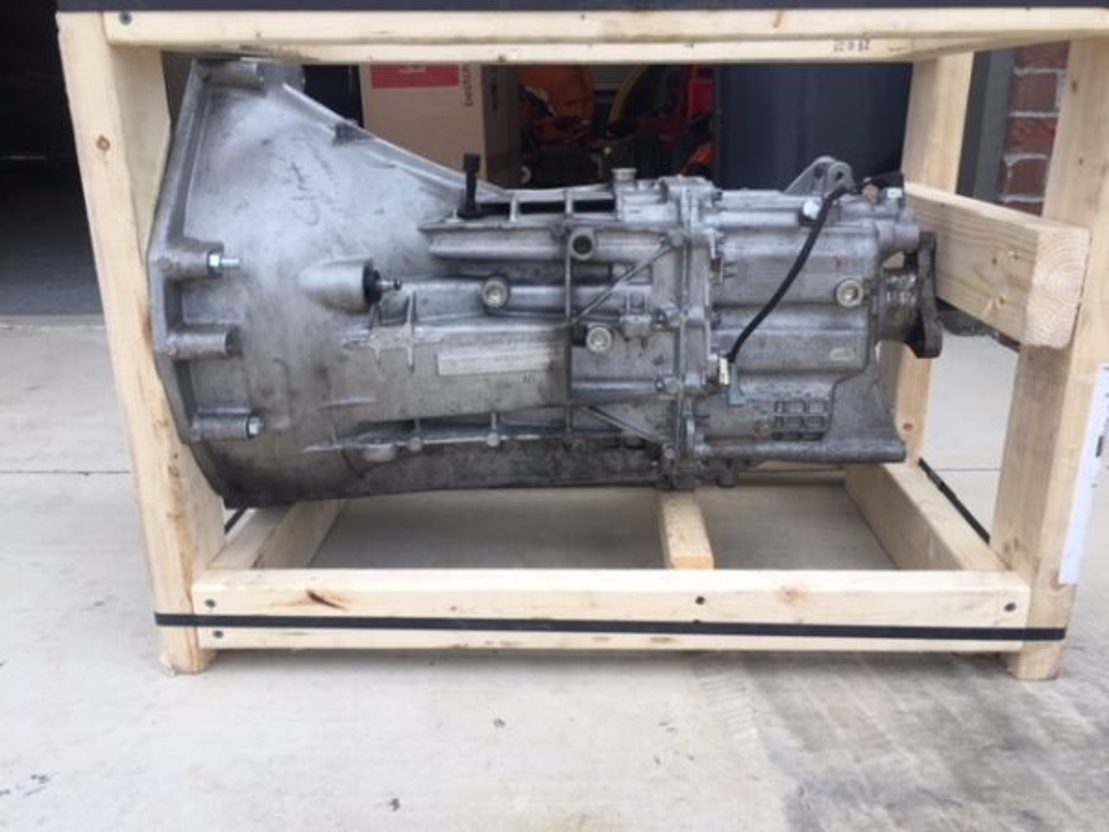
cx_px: 554
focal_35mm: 29
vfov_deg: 48.2
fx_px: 929
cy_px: 416
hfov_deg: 61.7
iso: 32
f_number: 2.2
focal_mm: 4.15
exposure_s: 1/60
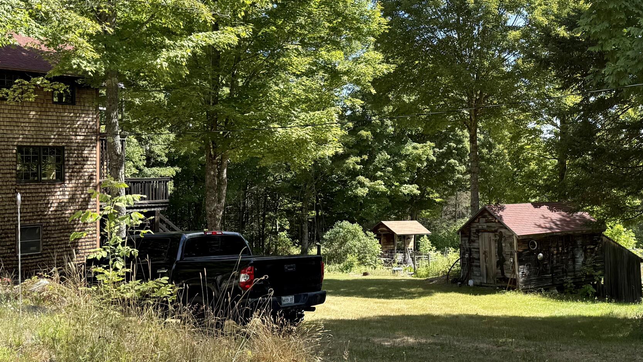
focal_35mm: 47
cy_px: 138
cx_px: 517
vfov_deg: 25.4
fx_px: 801
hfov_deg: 41.8
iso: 100
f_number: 1.78
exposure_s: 1/1292
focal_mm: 6.76
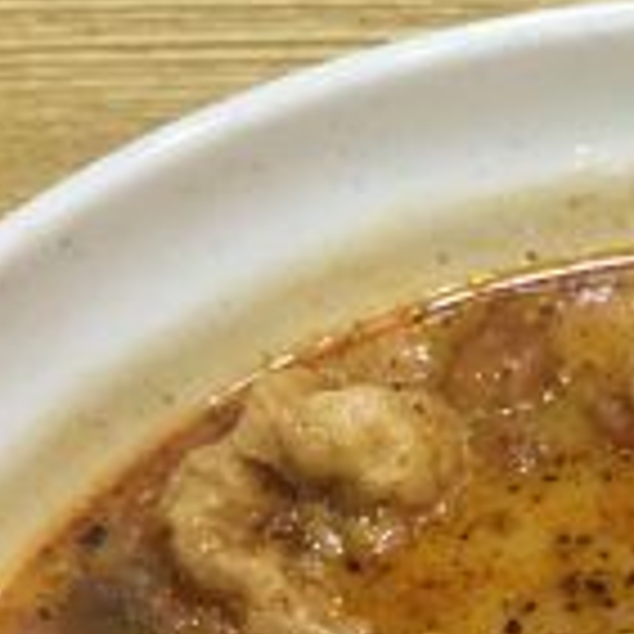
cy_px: 724
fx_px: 2632
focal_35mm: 127
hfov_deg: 13.3
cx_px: 785
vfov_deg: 13.4
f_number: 2.2
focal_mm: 4.15
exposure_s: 1/33
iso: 50
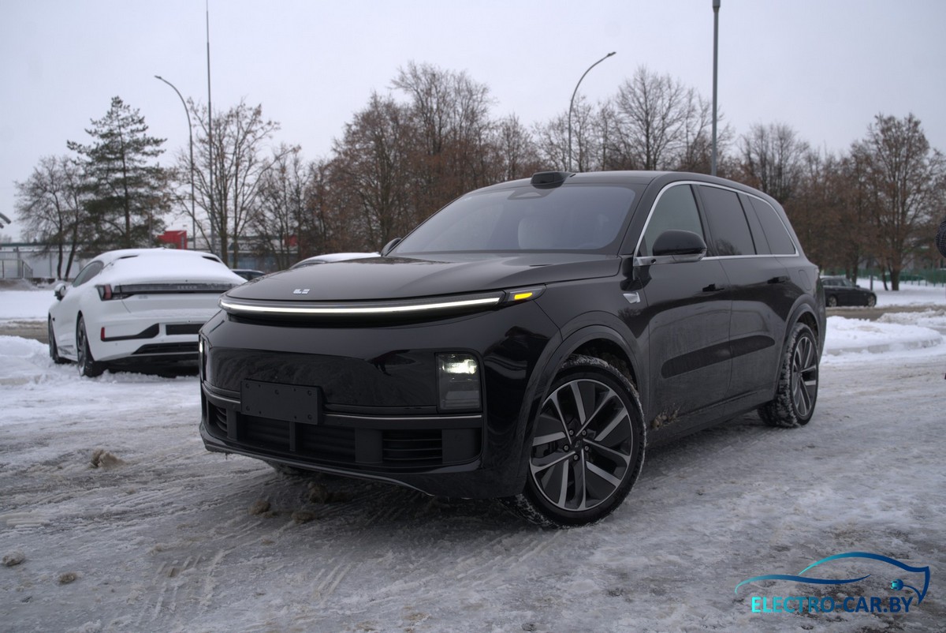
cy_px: 316
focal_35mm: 34
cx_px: 473
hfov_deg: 55.8
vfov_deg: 38.9
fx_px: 894
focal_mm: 34
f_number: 5
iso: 400
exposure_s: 1/200
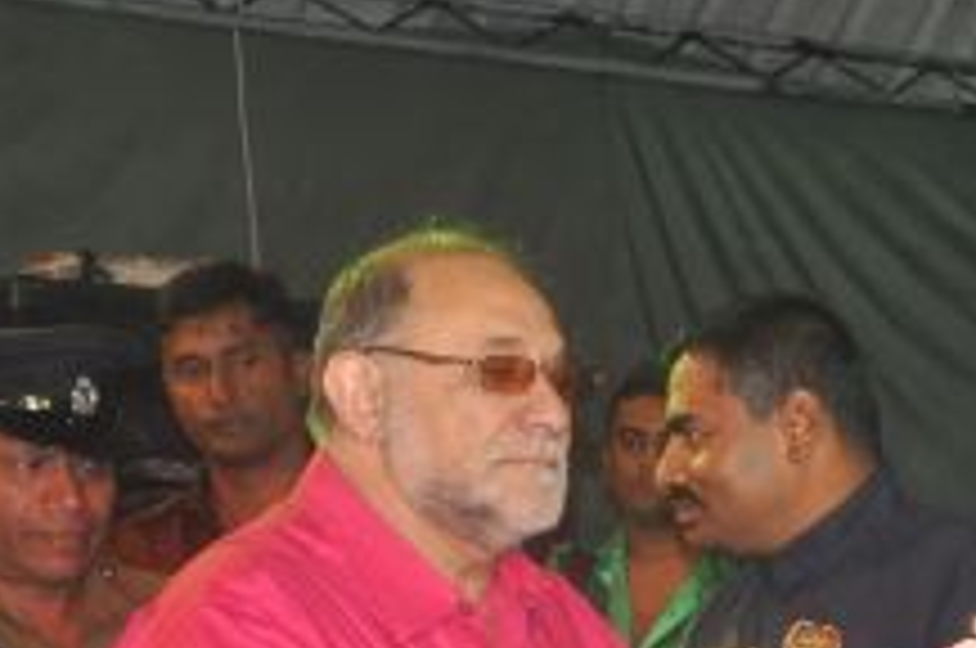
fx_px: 3600
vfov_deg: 10.1
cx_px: 1187
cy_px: 860
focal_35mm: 133
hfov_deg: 14.9
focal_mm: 32
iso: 800
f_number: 4.2
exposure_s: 1/60
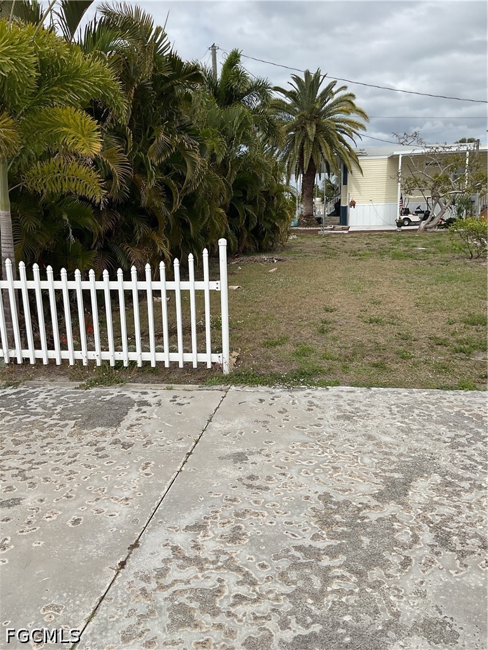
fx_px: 545
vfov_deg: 61.7
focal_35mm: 29
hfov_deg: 48.2
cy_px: 325
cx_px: 244
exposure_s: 1/2801
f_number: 1.8
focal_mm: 3
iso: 16
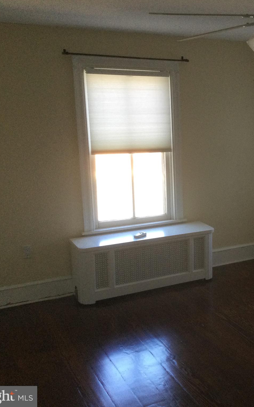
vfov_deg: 45.3
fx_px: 487
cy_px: 203
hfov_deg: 27.8
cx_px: 243
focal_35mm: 44
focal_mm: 3.3
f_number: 2.4
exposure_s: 1/30
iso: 32
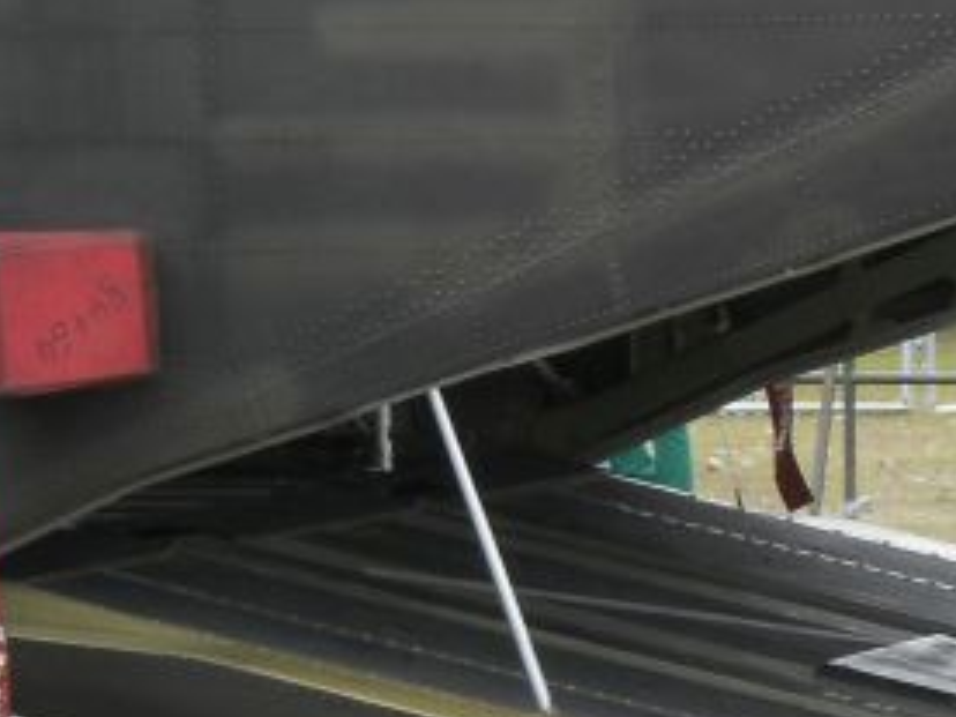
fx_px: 10439
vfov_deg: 3.9
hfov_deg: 5.2
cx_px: 1157
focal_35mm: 378
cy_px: 561
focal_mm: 24.03
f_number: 6.7
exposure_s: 1/60
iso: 80
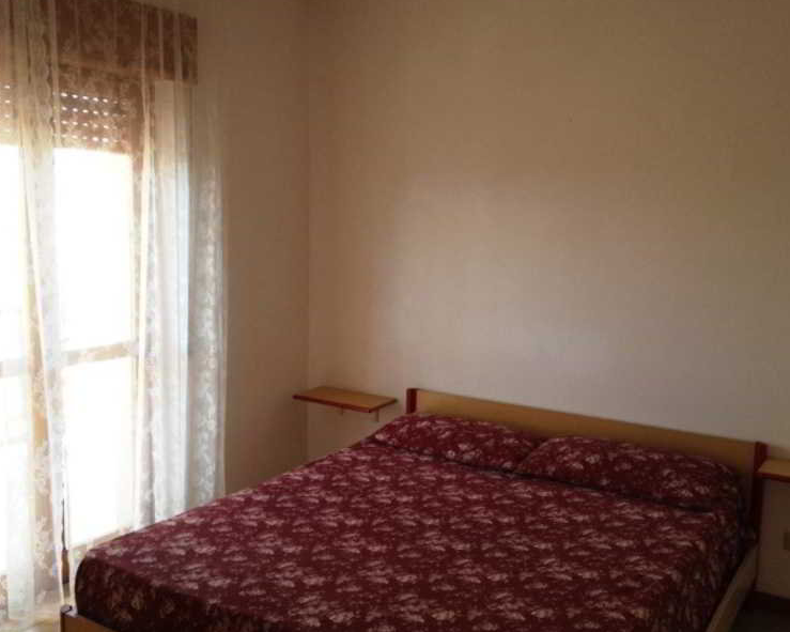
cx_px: 412
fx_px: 865
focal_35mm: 37
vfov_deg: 40.1
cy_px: 314
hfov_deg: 49.1
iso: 100
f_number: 2.4
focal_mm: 4.28
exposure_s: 1/120
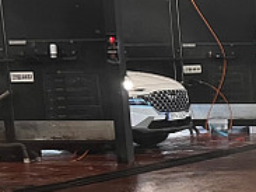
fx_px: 1049
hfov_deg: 11.6
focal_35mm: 142
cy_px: 230
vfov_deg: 10.3
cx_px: 604
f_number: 1.5
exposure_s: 1/60
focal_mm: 5.7
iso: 160
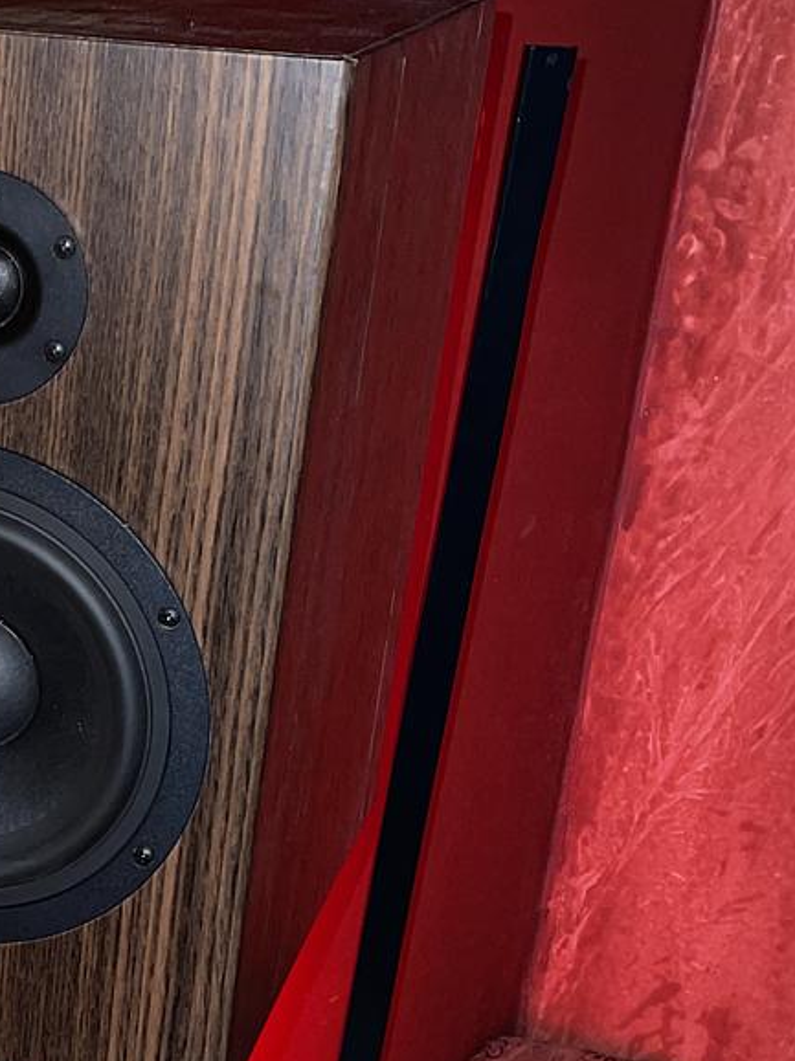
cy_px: 758
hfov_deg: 19.3
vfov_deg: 26.8
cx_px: -158
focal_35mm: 72
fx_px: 2206
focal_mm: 5.1
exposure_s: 1/4
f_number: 1.6
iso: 32
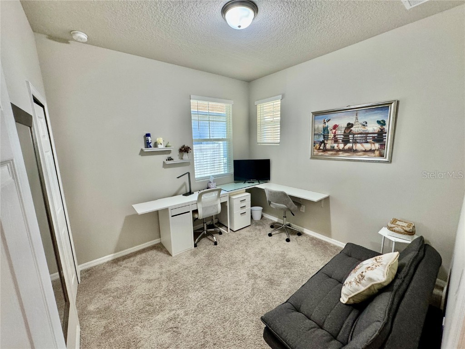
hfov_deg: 102.1
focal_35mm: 14
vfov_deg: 85.7
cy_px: 174
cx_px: 232
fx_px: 188
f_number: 2.2
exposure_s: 1/120
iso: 250
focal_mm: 2.22
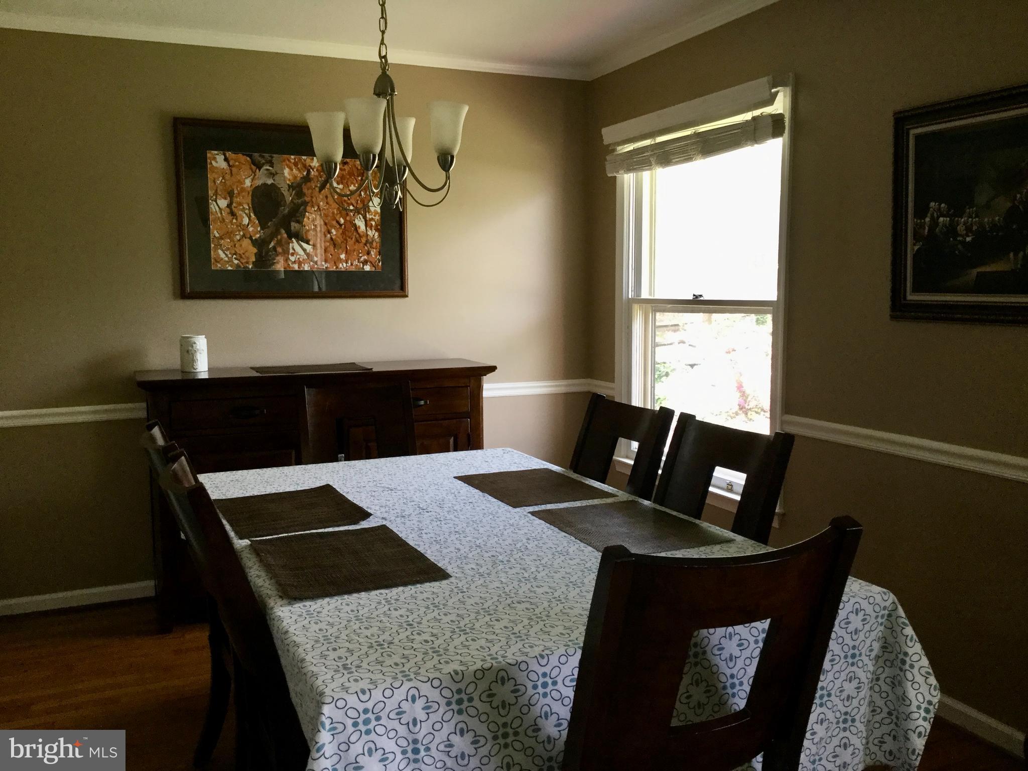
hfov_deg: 58.4
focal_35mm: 31
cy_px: 386
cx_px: 514
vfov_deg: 45.4
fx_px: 921
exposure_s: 1/30
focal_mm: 3.3
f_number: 2.4
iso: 64
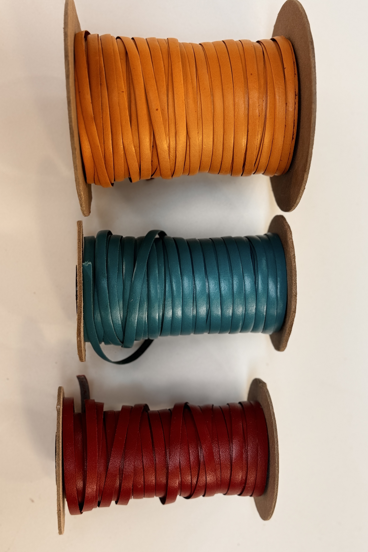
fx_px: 767
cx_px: 201
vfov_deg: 39.6
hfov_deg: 27.0
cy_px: 276
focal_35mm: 50
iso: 50
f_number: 1.78
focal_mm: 6.76
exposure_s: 1/60
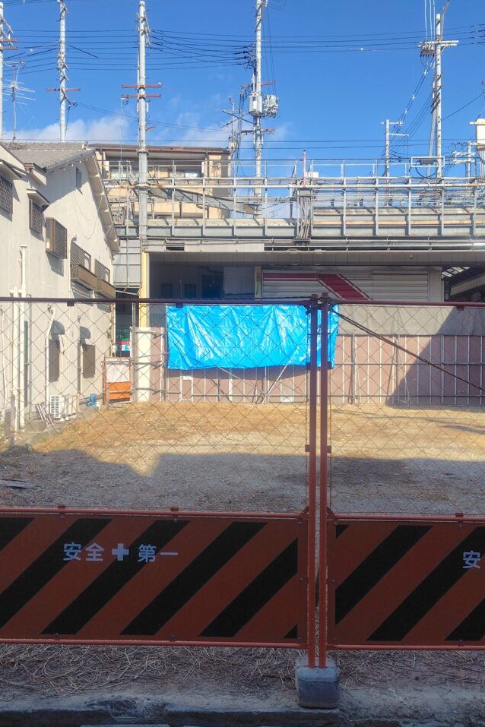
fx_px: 647
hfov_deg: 41.1
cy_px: 364
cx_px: 232
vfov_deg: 58.7
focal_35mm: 32
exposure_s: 1/2256
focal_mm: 5.6
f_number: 1.9
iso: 50
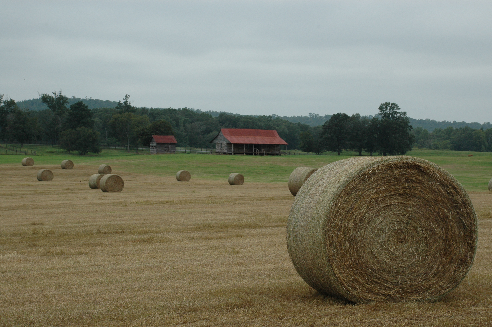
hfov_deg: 27.0
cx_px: 246
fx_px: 1024
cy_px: 164
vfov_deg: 18.1
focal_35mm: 75
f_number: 10
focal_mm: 50
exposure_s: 1/400
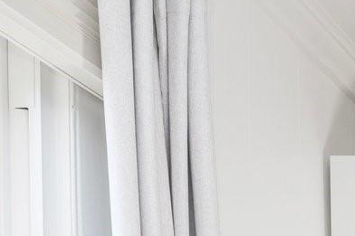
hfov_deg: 15.2
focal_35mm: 94
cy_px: 568
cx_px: 796
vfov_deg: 11.8
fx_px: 927
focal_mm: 18
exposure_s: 1/60
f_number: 8
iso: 200
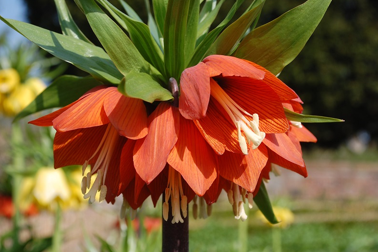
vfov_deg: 20.3
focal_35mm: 67
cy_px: 126
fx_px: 704
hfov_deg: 30.1
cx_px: 190
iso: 200
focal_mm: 44
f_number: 8
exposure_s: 1/160
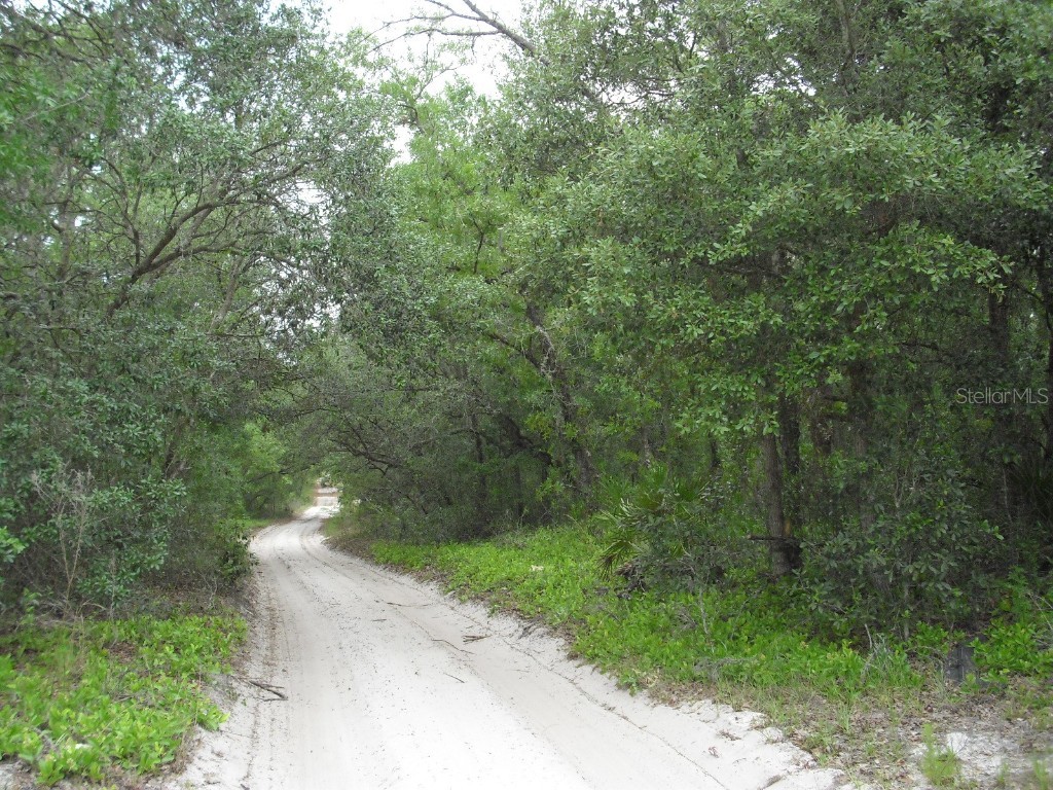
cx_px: 526
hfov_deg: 49.0
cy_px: 395
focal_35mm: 38
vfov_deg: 37.7
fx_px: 1156
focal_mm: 6.2
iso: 100
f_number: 2.8
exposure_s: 1/250
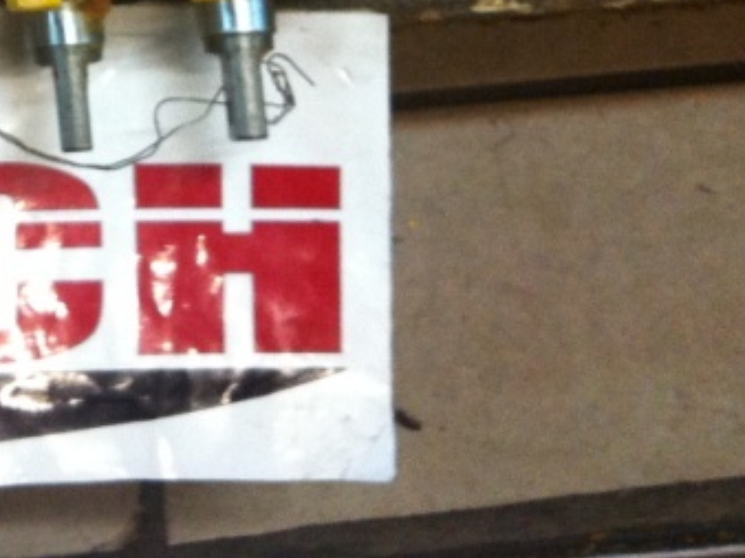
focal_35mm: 106
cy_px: -283
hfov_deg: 17.5
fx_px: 2280
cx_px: -209
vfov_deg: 13.2
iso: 160
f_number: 2.8
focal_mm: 3.85
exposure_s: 1/15
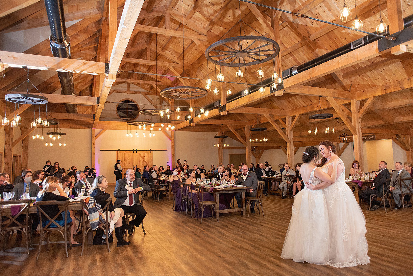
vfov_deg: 53.2
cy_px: 138
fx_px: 275
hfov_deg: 73.7
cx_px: 206
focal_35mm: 24
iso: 1250
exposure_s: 1/200
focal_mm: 24
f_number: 3.5
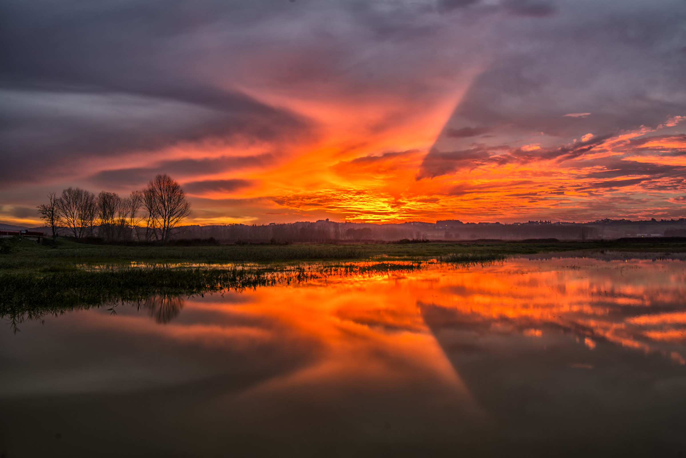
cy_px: 229
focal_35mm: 35
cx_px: 343
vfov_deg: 37.9
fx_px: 667
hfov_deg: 54.4
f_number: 8
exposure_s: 1/2.5
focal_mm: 35
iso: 100
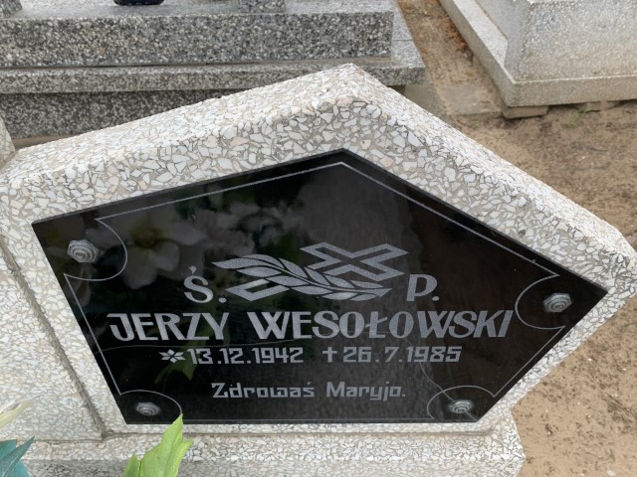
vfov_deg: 53.1
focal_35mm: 26
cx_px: 318
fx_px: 478
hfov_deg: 67.3
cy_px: 238
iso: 25
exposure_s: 1/485
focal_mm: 4.25
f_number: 1.8
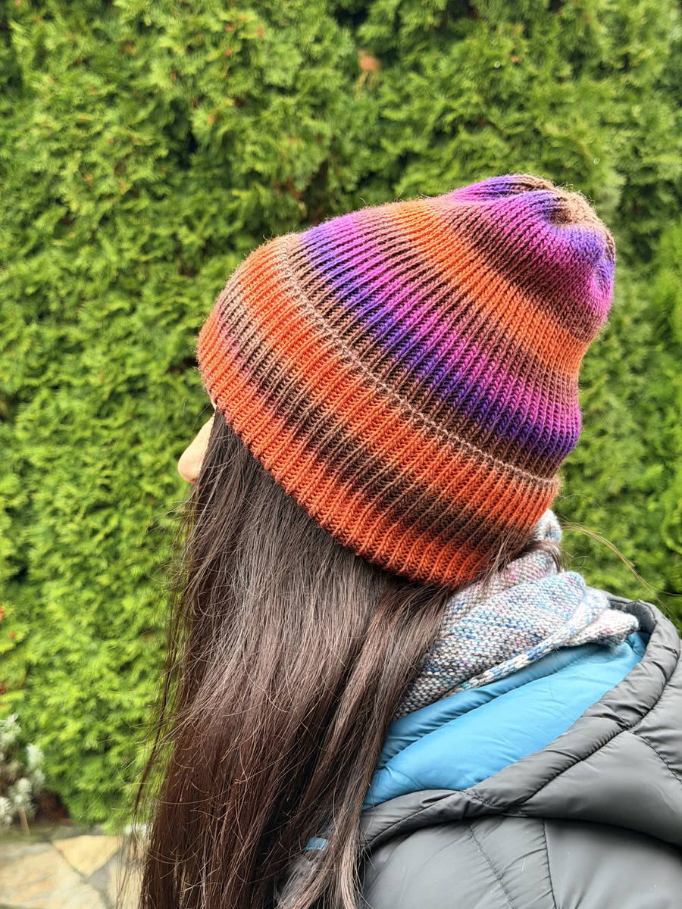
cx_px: 341
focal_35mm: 48
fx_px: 1261
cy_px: 454
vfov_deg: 39.7
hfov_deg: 30.3
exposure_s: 1/60
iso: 100
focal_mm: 6.76
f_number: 1.78
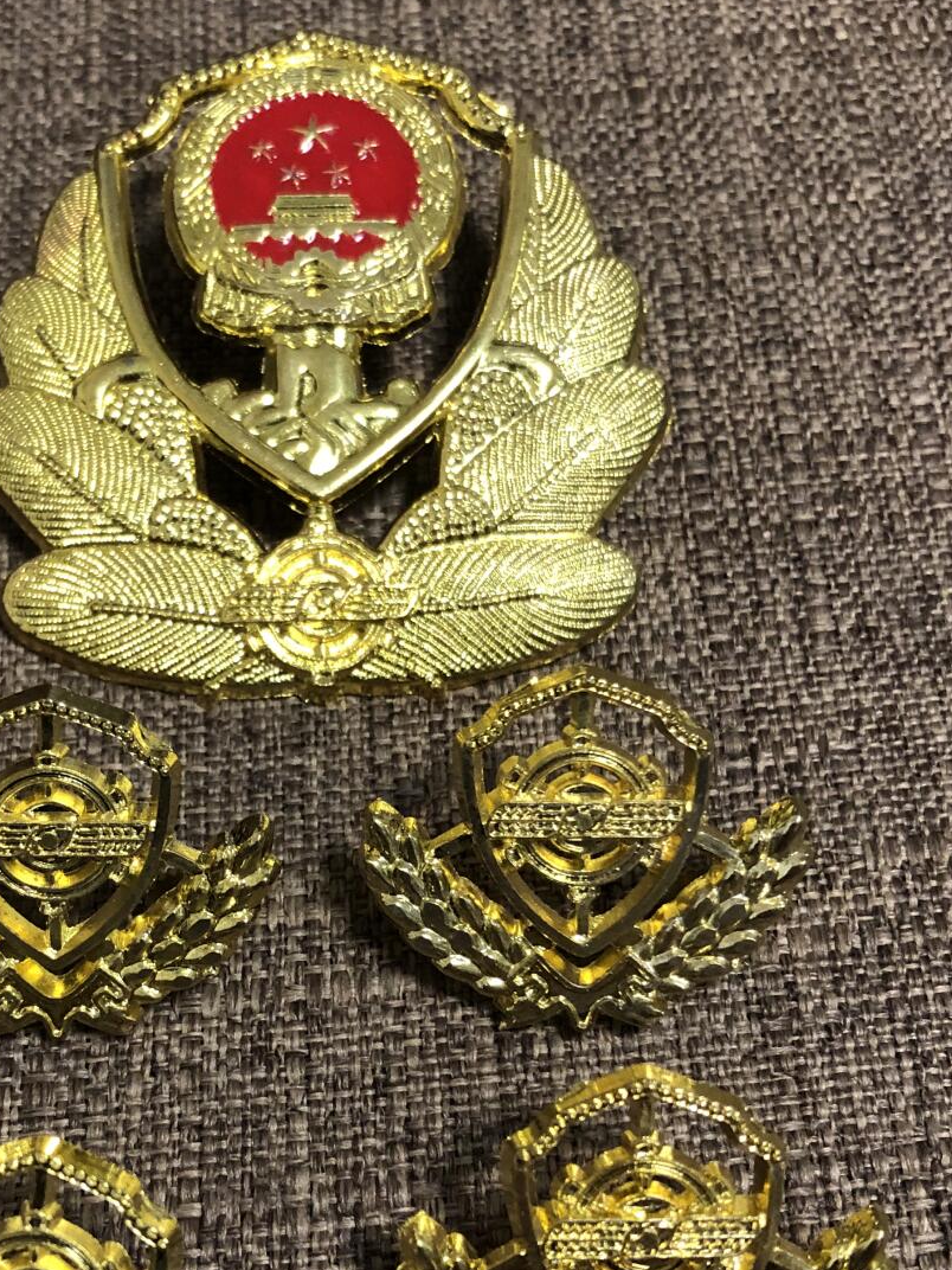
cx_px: 276
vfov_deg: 40.3
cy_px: 751
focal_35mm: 47
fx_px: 1723
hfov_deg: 30.5
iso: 80
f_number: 1.8
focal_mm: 4
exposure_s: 1/15
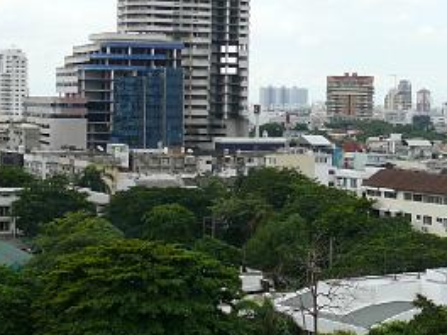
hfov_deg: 18.2
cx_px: 410
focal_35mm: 106
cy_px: 205
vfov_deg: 14.0
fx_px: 1369
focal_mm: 7.4
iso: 100
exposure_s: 1/500
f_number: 4.5
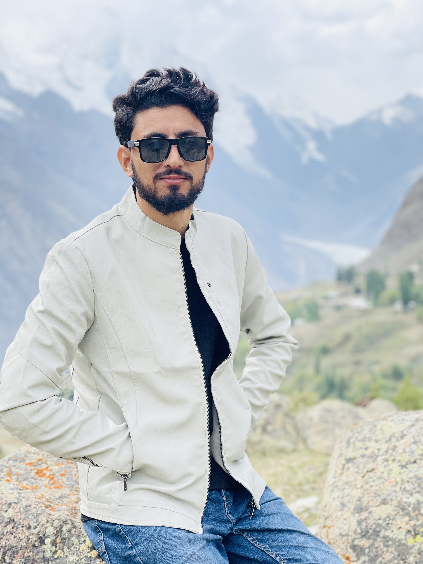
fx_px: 1043
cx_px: 212
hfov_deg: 22.9
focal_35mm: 64
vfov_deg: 30.3
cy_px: 282
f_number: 2.2
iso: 32
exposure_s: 1/612
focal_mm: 7.5
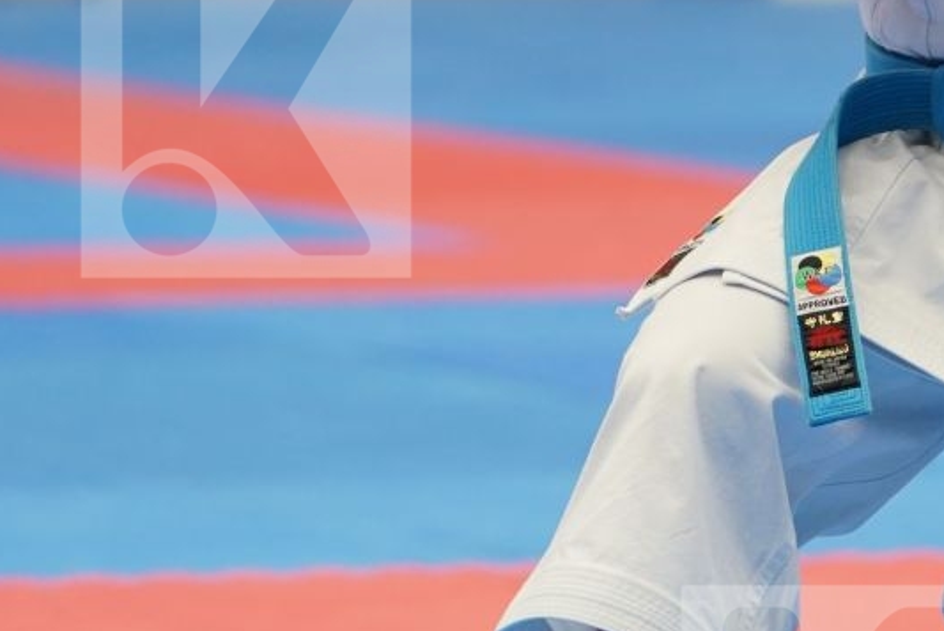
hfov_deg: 5.0
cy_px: 117
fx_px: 10888
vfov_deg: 3.3
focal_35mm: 415
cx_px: 847
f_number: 2.8
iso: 1000
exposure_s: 1/500
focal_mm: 123
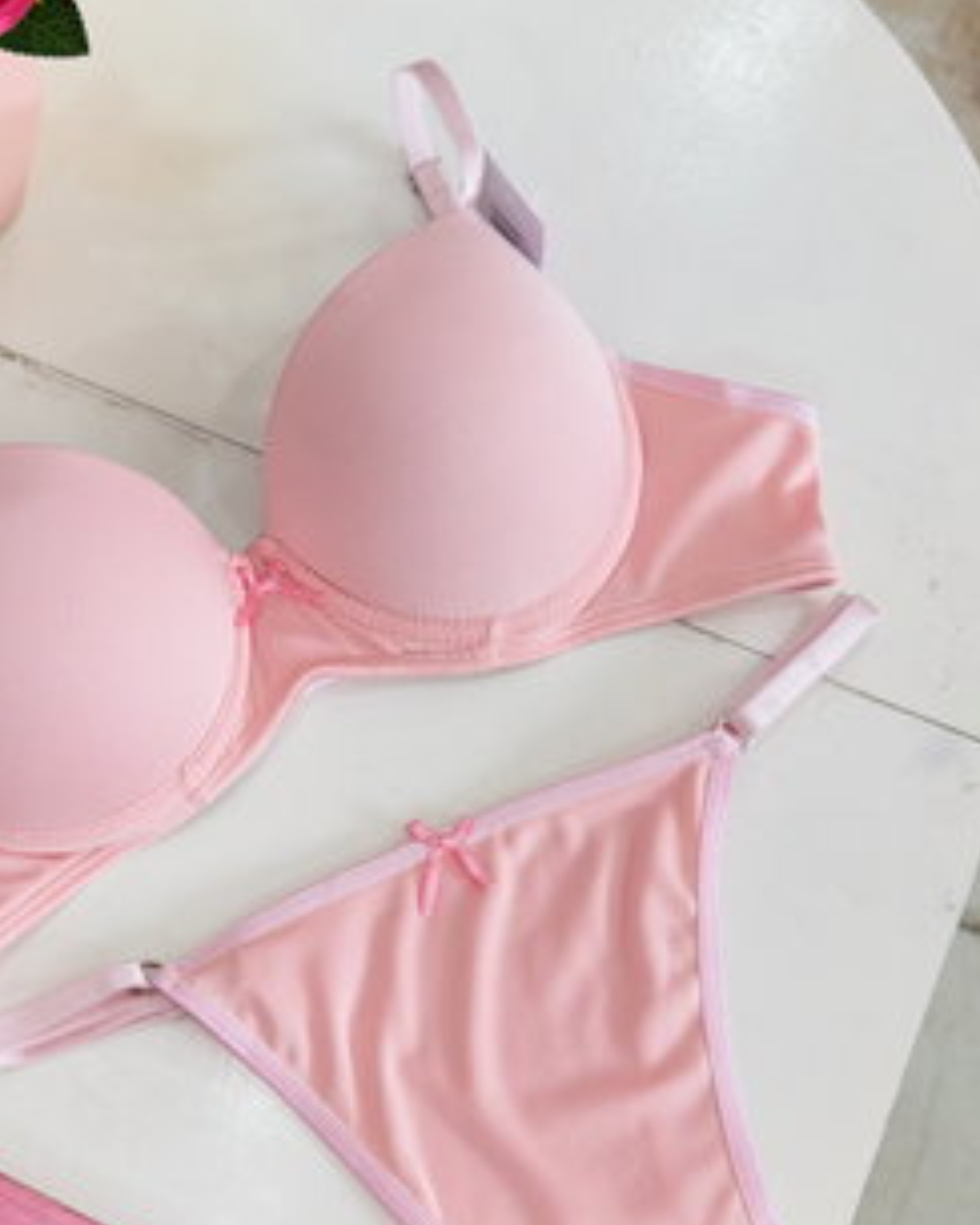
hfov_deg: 36.1
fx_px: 1486
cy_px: 733
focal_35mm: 41
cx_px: 313
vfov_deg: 44.6
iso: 64
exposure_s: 1/100
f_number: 1.78
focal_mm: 6.76
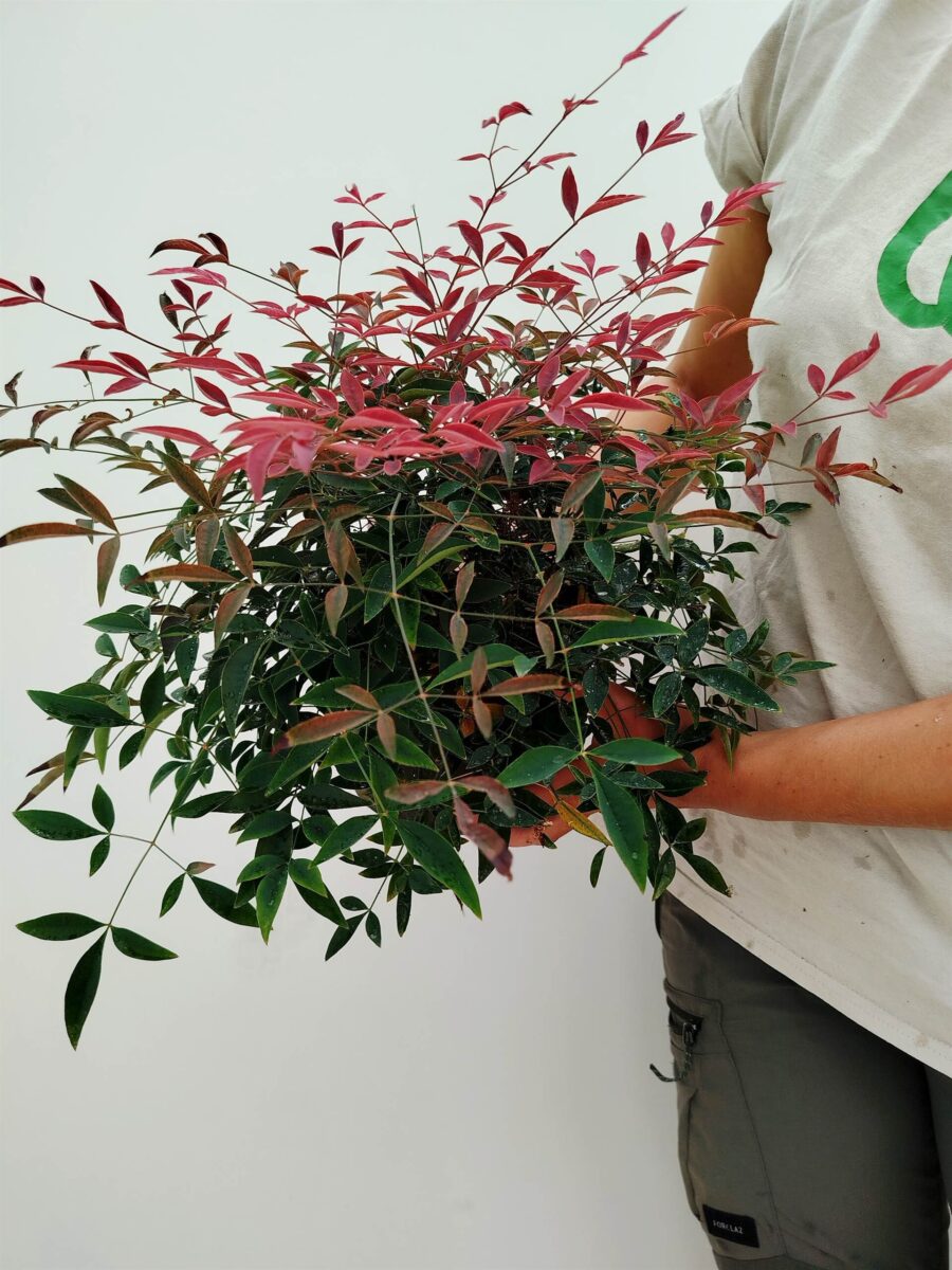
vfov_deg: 71.6
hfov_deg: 56.8
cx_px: 476
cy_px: 635
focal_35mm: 24
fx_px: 880
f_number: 1.7
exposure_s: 1/104
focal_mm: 5.31
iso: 50
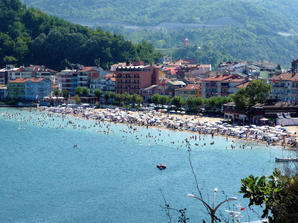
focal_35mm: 89
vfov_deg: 16.6
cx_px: 149
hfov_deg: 22.0
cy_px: 112
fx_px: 766
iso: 100
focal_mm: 15.2
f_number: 4.7
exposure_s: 1/500
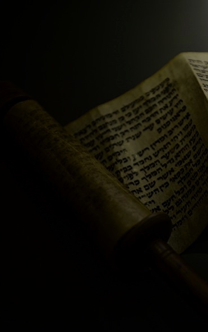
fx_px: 617
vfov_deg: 30.2
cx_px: 145
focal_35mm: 68
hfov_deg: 19.1
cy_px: 167
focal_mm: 44
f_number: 2.8
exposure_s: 1/100
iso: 400
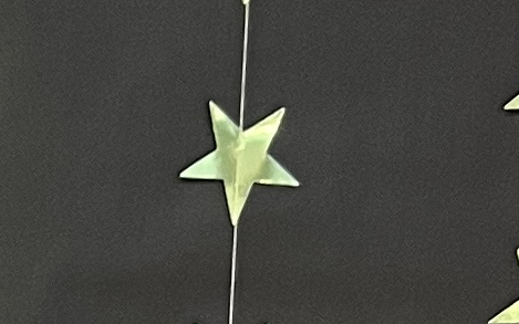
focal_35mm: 237
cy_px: 1212
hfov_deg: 7.7
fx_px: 3352
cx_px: -1075
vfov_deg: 5.0
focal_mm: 5.7
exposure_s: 1/83
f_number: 1.5
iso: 125
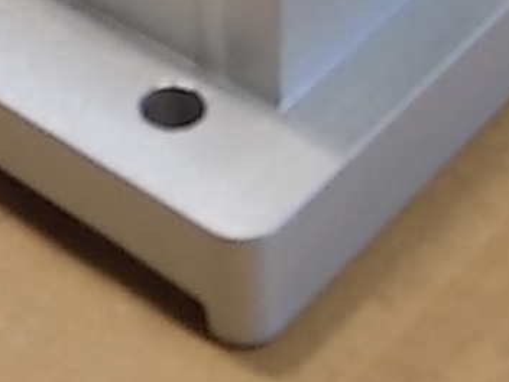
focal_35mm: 109
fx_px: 1603
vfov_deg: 13.1
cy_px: -133
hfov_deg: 17.6
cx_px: -13
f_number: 3.1
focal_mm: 4.3
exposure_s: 1/30
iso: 180
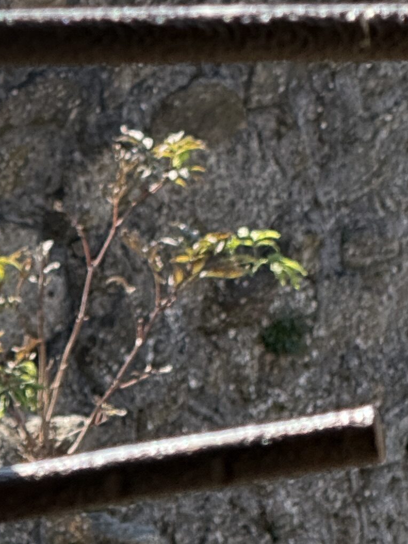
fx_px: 7447
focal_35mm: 474
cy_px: -390
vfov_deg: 4.1
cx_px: -12
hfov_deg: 3.1
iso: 64
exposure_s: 1/251
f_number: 2.8
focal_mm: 15.66
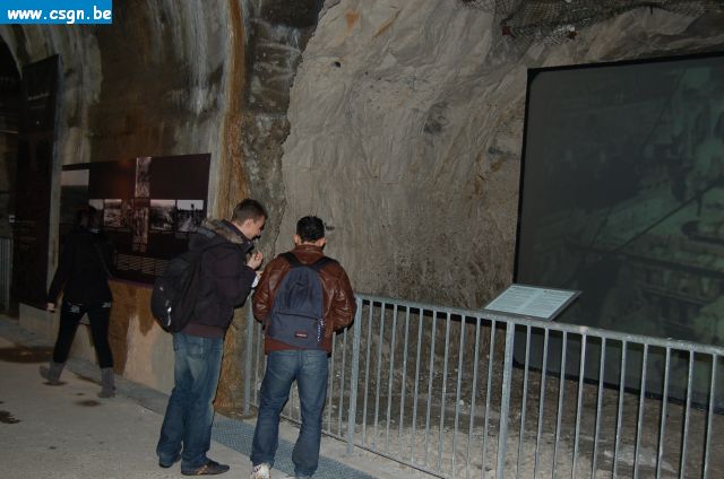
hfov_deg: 53.2
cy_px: 240
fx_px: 723
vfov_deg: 36.7
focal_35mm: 36
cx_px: 362
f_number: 4
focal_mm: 24
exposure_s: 1/60
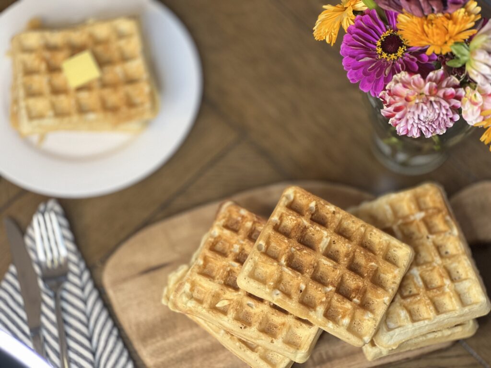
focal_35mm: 77
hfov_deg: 25.3
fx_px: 1092
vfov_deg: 19.1
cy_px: 184
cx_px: 246
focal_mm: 9
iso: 320
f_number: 2.8
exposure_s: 1/40
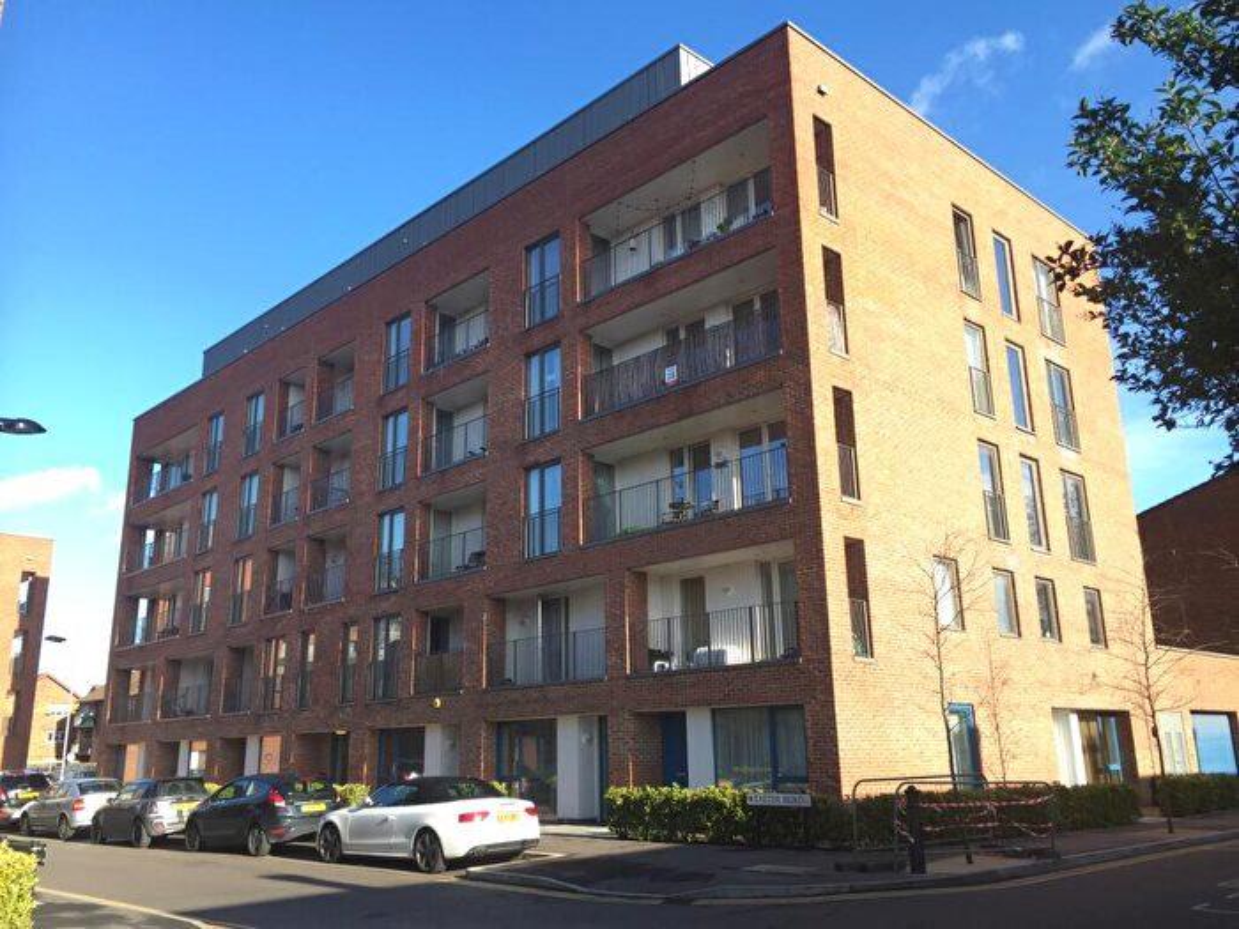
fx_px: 1038
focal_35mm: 29
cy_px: 464
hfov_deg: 61.7
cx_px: 620
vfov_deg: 48.2
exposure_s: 1/465
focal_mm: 4.15
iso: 32
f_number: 2.2
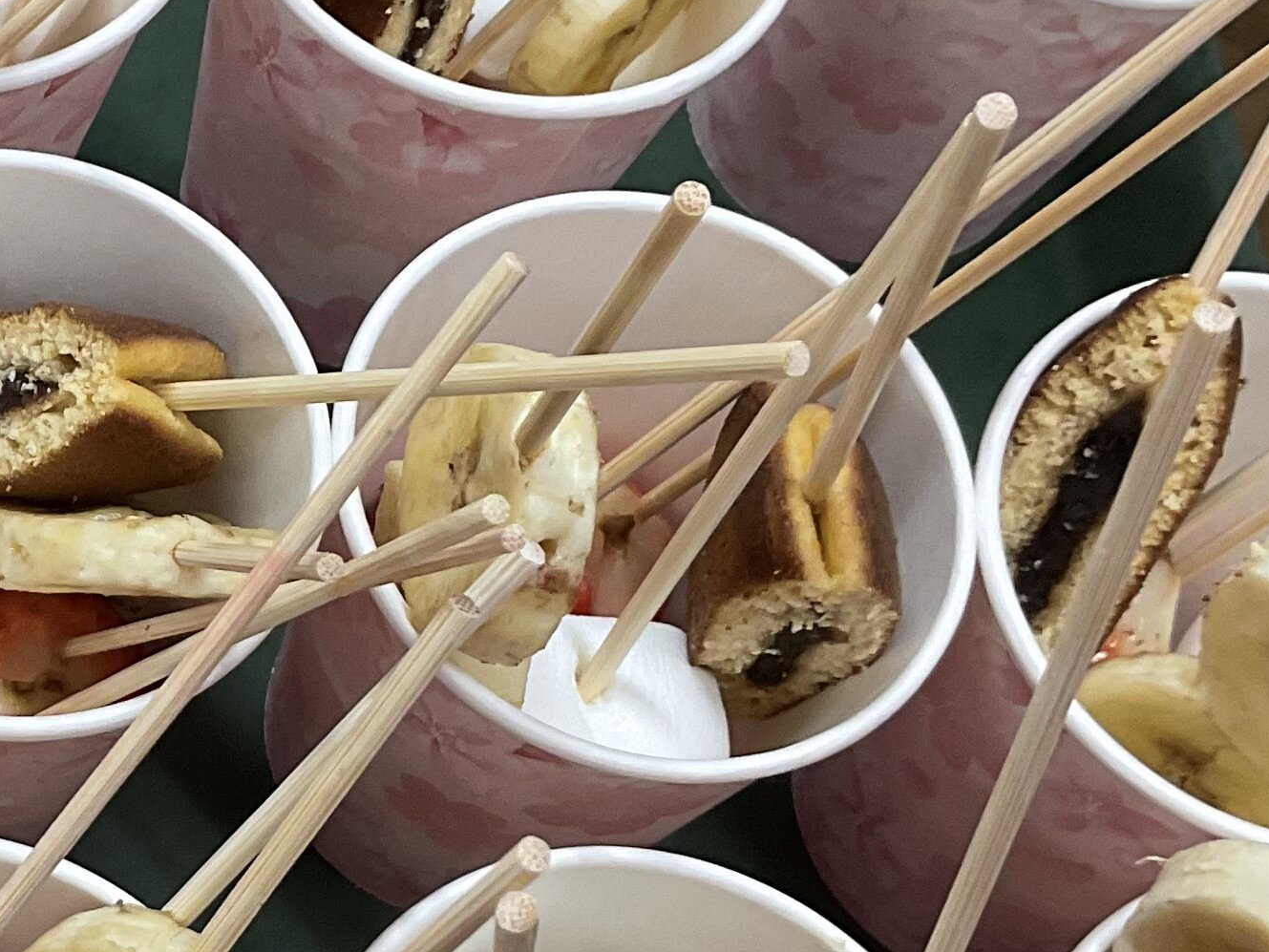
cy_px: 678
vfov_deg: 16.7
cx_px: -155
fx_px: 3226
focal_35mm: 88
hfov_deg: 21.1
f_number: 1.8
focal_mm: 3
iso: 50
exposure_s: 1/60
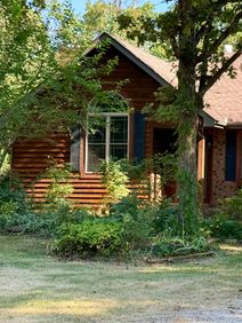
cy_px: 153
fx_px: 791
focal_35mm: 85
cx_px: 267
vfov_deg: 23.0
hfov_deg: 16.8
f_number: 1.78
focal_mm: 6.76
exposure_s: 1/652
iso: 100
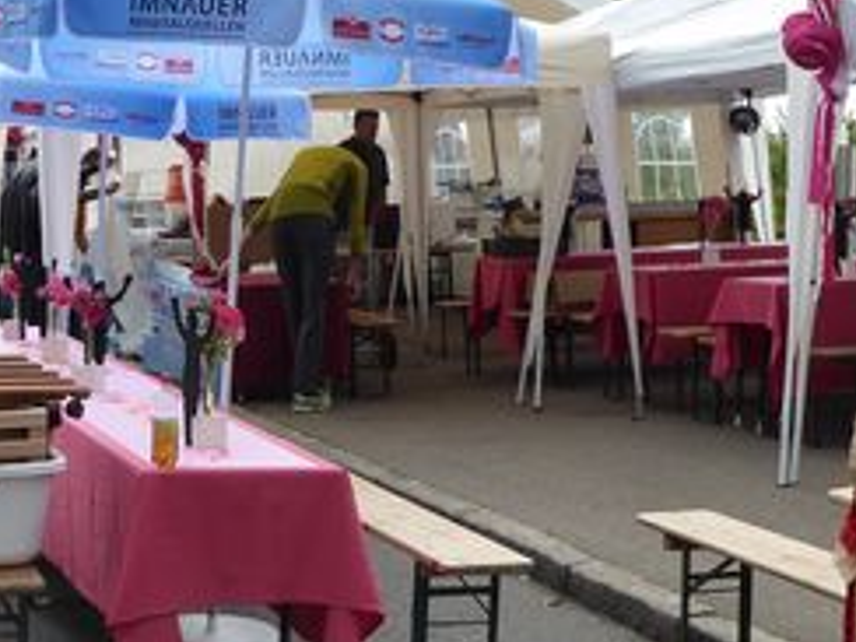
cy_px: 365
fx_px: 1879
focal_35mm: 76
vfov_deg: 19.4
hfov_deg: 25.4
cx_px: 239
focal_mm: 5
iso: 160
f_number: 3.5
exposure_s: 1/400
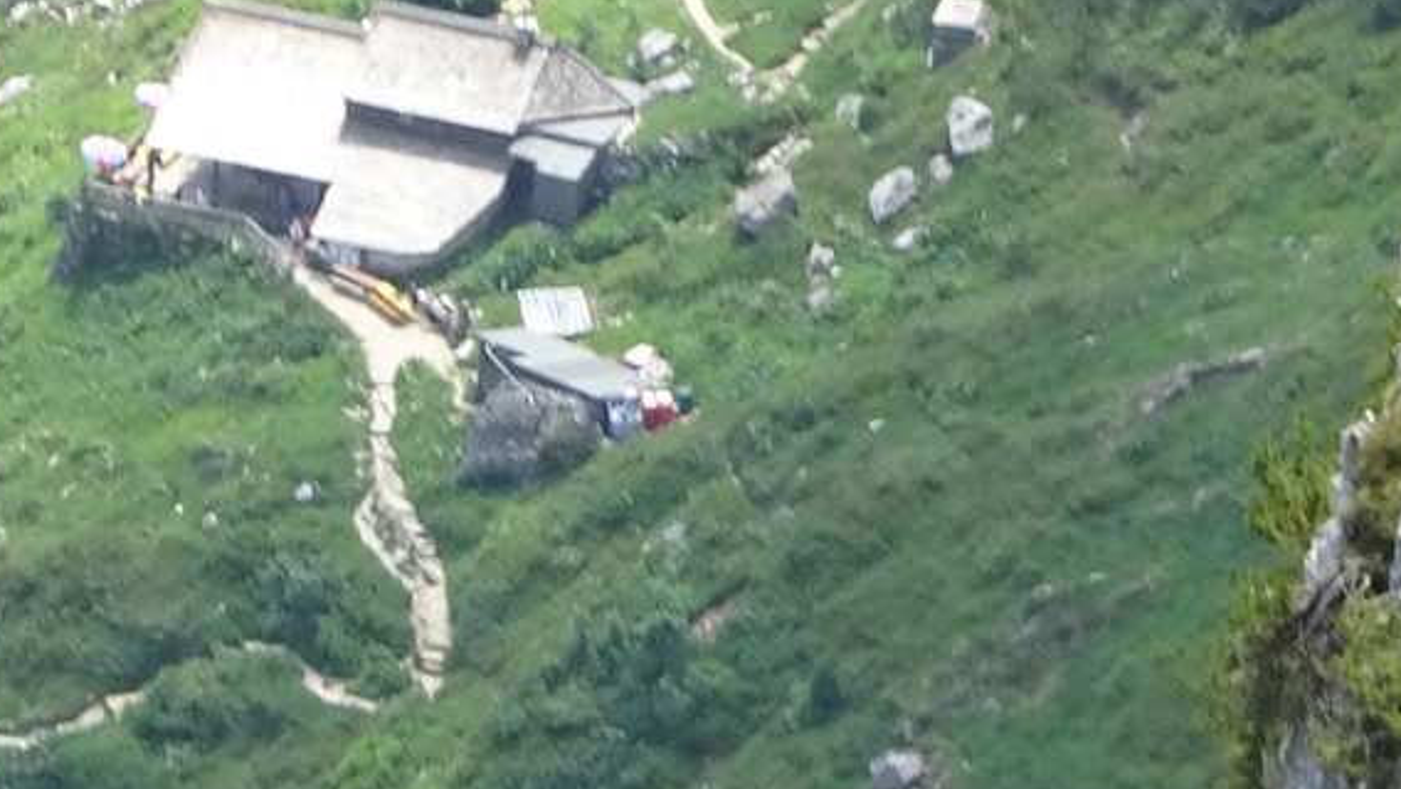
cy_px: 67
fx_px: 22298
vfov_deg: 2.0
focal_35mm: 600
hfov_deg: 3.6
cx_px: -192
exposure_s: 1/200
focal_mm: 27.93
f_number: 5.6
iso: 160
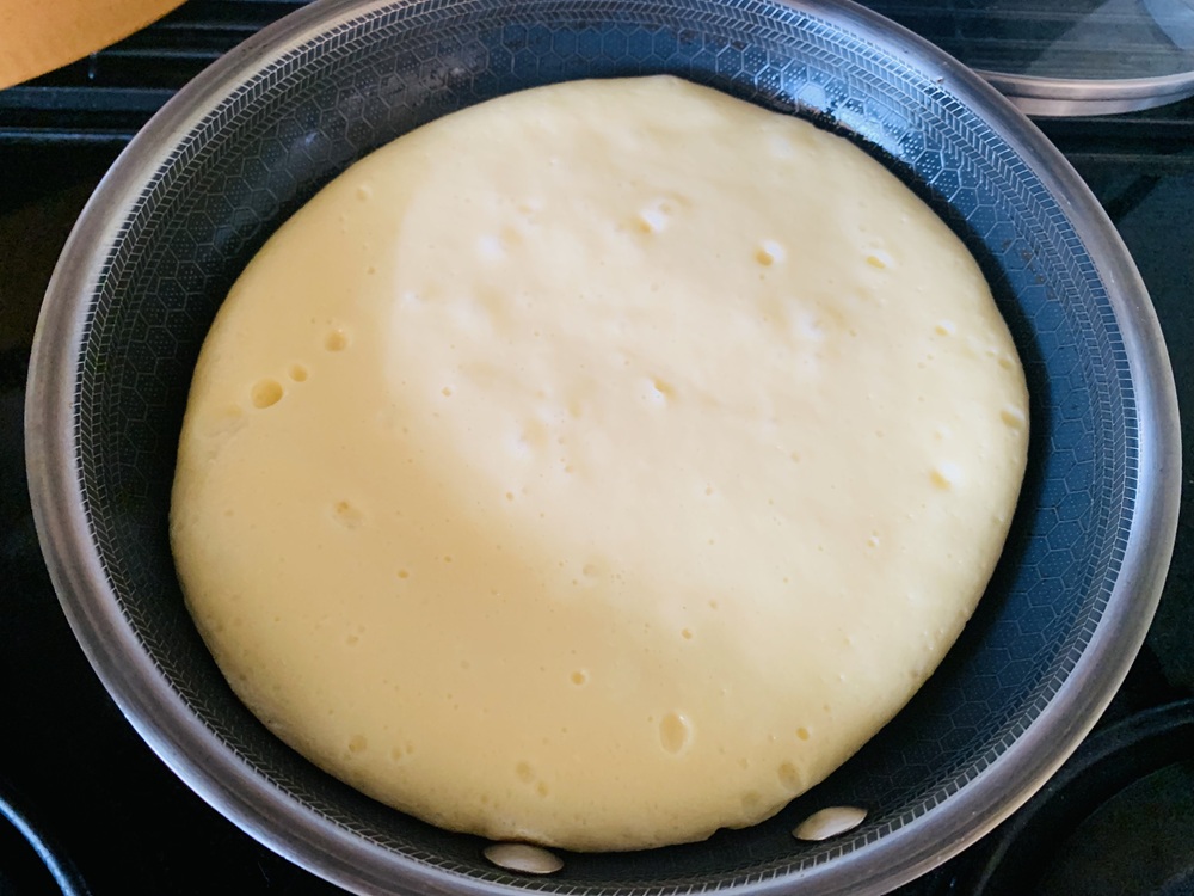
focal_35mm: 26
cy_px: 448
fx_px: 897
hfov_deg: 67.3
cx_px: 597
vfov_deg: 53.1
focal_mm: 4.25
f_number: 1.8
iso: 250
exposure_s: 1/60
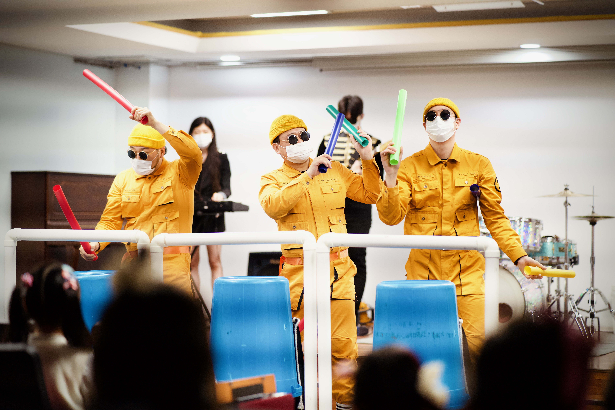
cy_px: 205
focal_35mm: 85
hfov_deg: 23.9
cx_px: 308
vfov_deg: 16.1
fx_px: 1452
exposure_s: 1/1000
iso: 1600
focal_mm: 85
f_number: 1.8
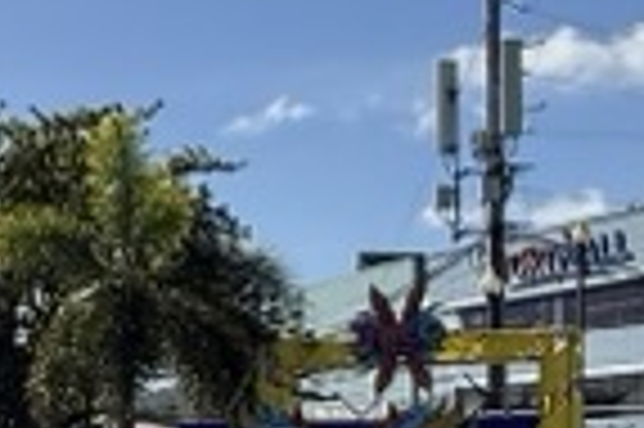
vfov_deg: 13.2
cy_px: 451
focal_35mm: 102
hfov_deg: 16.5
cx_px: -545
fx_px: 1823
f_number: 2.2
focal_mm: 2.22
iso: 50
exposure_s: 1/3663
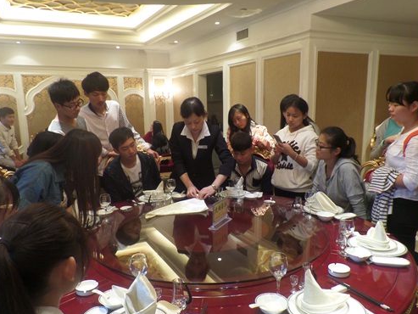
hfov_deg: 63.4
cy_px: 174
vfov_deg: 49.7
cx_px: 204
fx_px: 338
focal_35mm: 28
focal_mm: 4.1
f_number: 2.8
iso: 240
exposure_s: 1/30
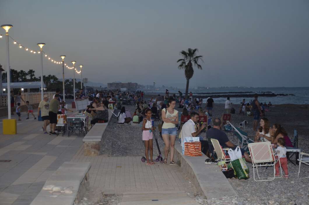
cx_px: 154
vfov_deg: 17.4
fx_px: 668
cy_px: 102
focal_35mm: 78
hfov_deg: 26.0
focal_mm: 52
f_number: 5.6
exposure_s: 1/60
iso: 400
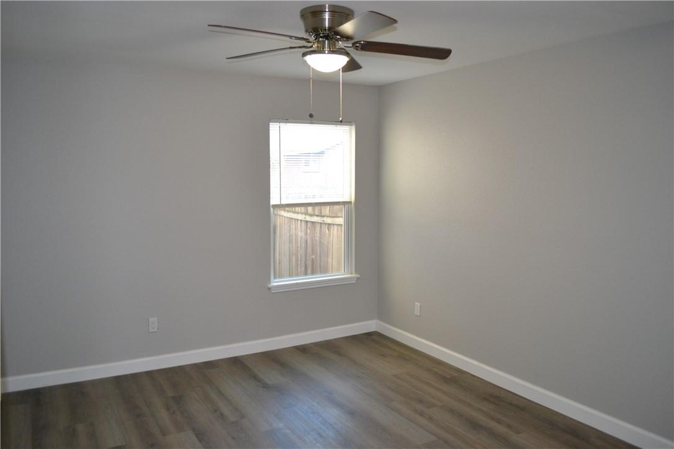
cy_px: 224
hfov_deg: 67.4
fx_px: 505
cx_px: 337
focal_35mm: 27
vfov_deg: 47.9
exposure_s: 1/60
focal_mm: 18
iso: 720
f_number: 3.5
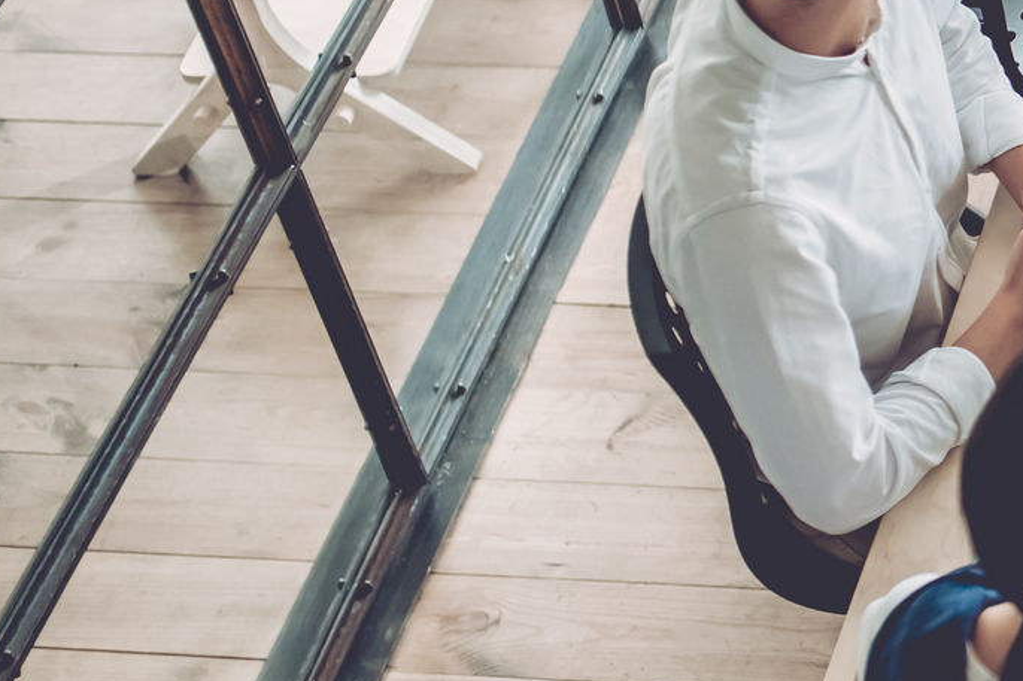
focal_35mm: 128
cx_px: 1638
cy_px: 2
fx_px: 3636
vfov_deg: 10.6
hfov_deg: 14.6
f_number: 1.8
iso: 640
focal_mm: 35
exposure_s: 1/250
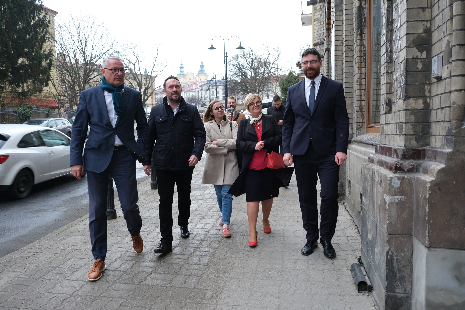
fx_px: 349
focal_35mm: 27
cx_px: 232
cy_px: 155
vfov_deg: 47.9
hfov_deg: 67.4
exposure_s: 1/180
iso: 160
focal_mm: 18
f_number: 4
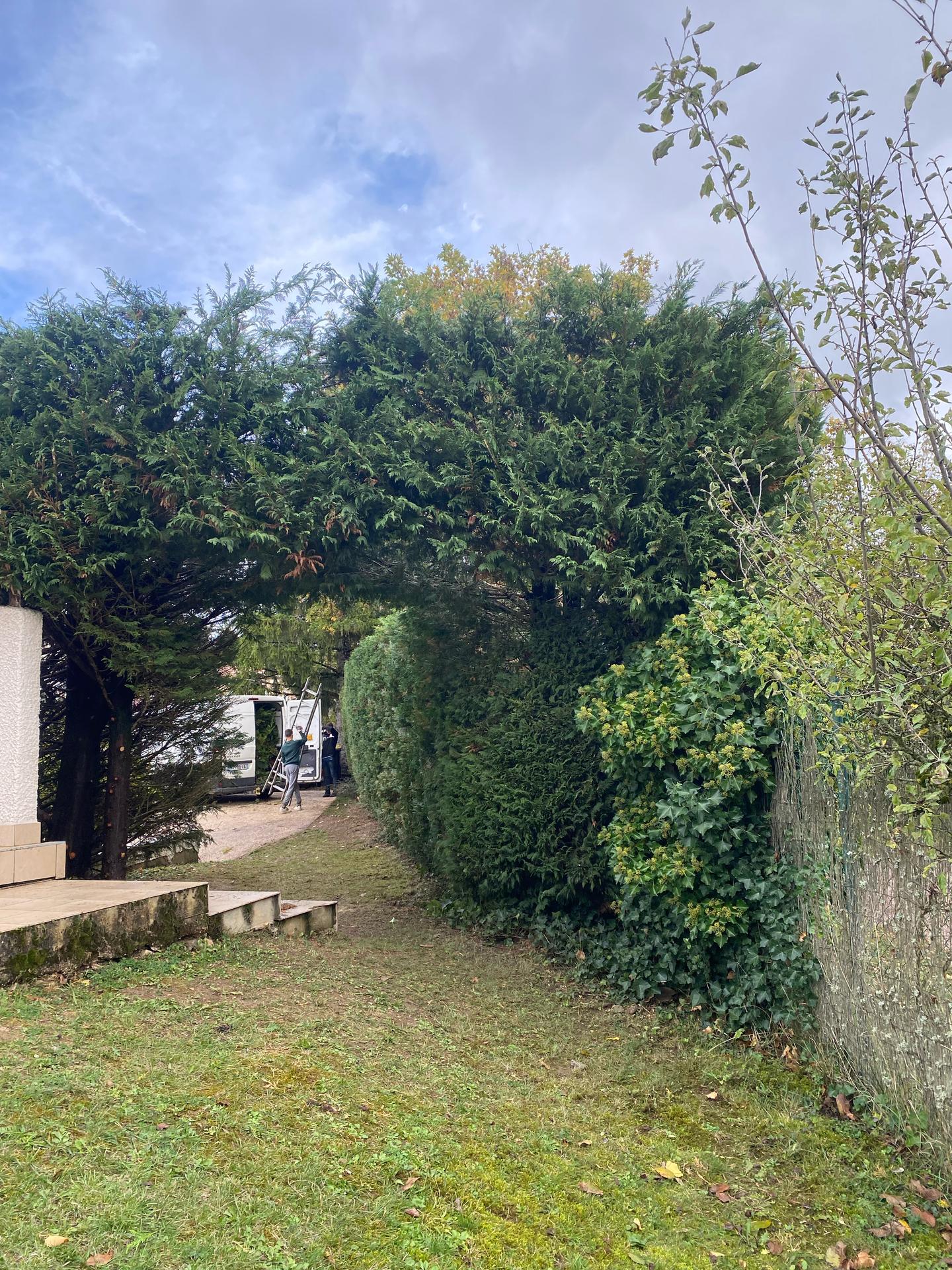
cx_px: 476
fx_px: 953
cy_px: 635
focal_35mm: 26
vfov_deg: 67.3
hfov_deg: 53.1
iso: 32
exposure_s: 1/182
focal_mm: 4.25
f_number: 1.8
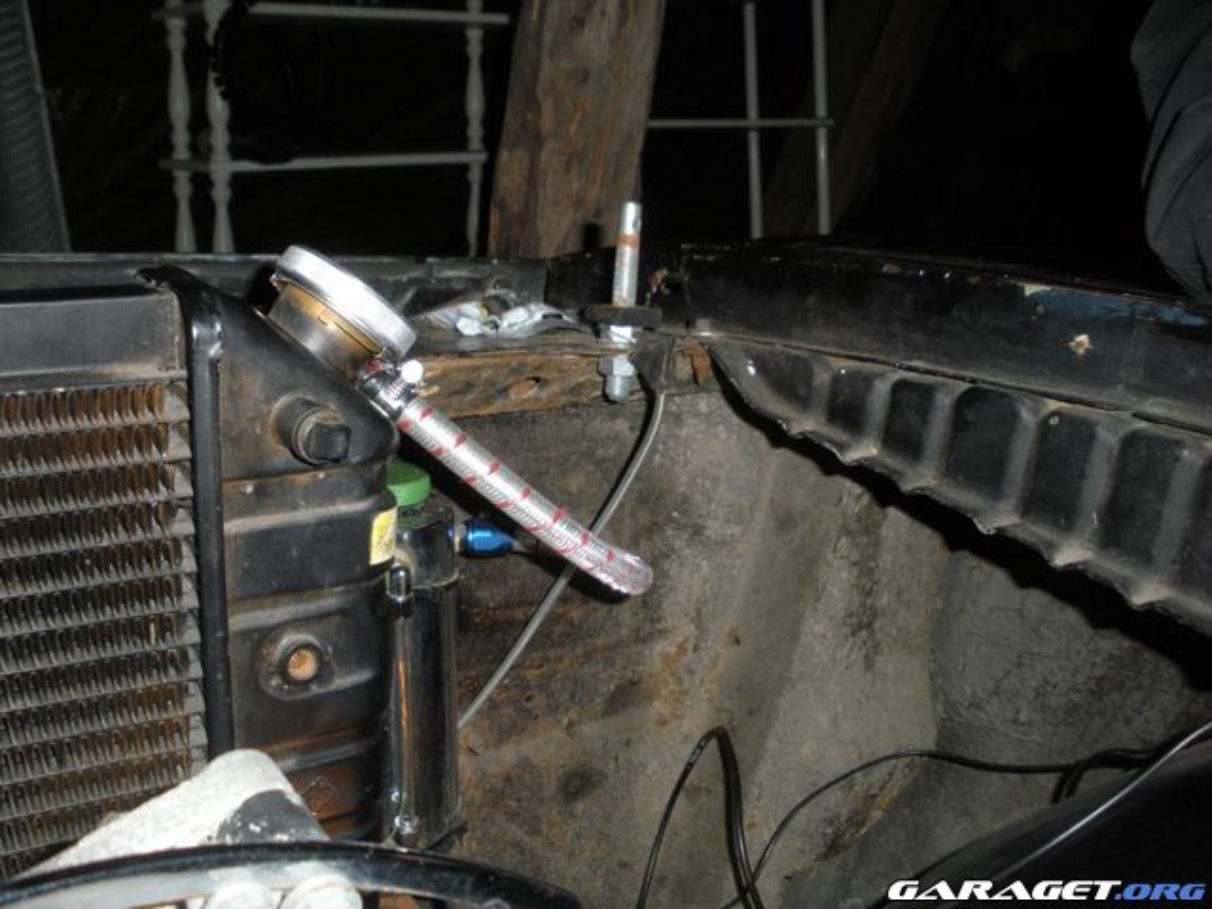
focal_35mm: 36
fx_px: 1260
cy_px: 454
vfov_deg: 39.7
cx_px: 606
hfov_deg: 51.4
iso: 200
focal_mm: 6.3
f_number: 3.5
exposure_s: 1/60
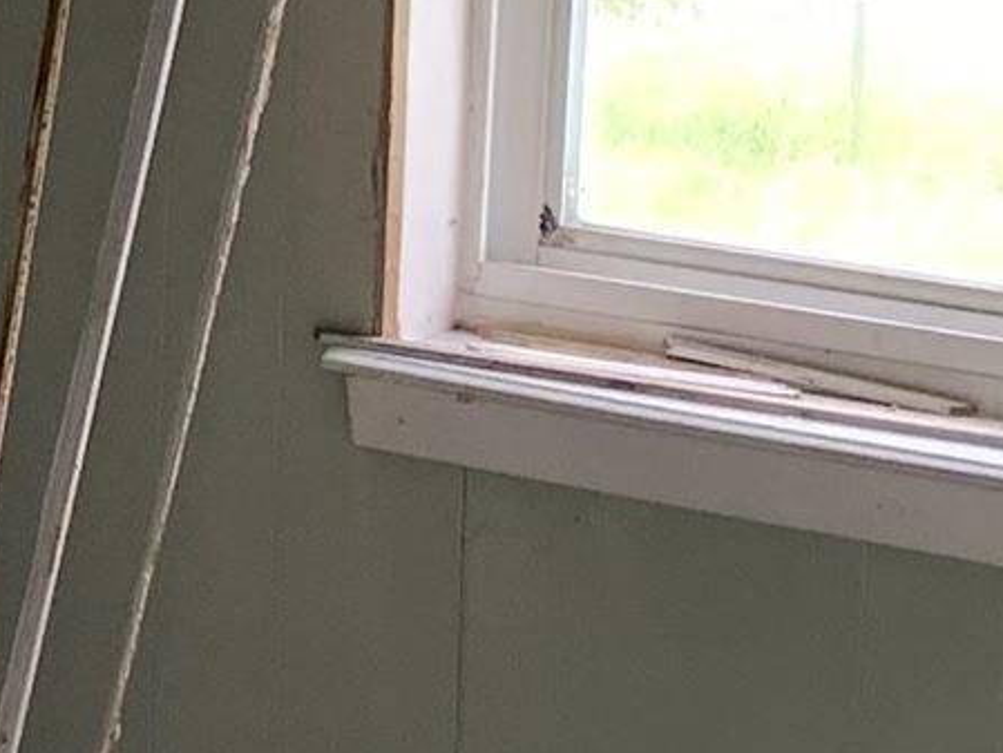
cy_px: 98
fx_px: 5159
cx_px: -570
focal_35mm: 178
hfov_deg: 10.7
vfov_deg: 8.3
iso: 100
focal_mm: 4.25
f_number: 1.8
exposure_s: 1/62
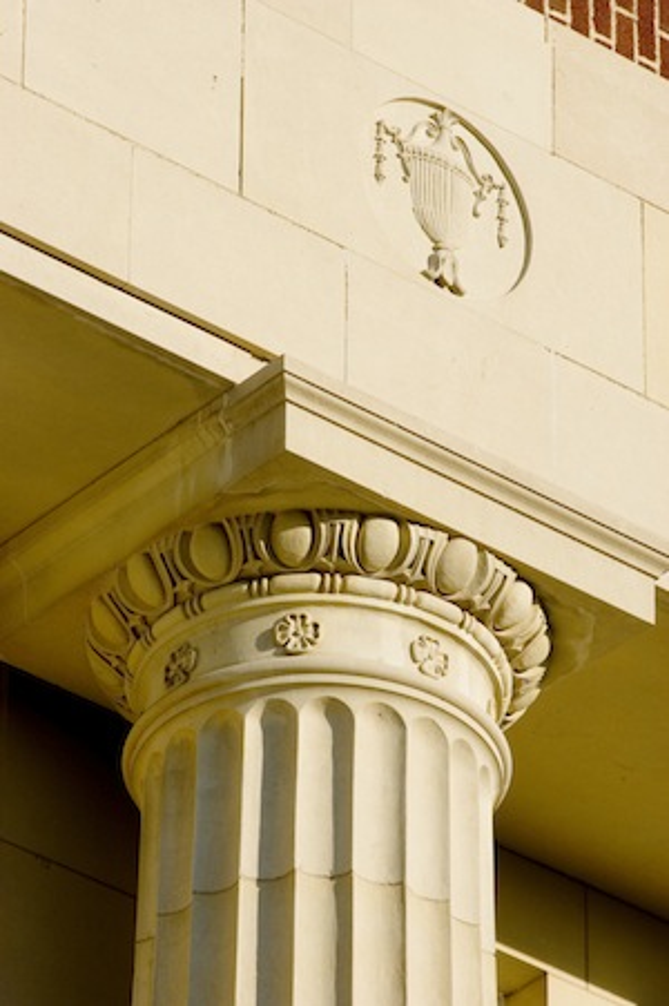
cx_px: 334
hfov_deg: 5.1
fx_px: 7537
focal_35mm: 270
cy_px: 503
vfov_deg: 7.6
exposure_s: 1/250
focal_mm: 180
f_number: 11
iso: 200
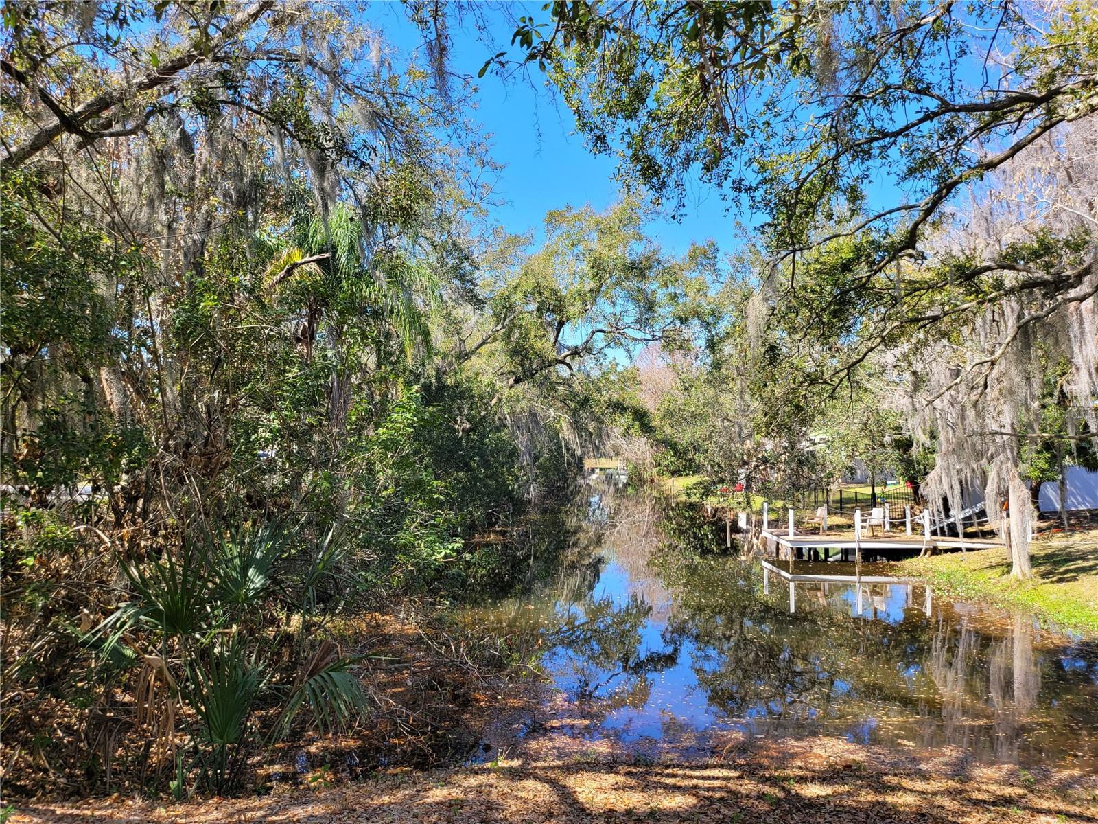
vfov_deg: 53.1
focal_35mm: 26
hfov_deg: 67.3
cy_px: 412
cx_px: 549
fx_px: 825
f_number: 1.8
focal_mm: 5
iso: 40
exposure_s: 1/701
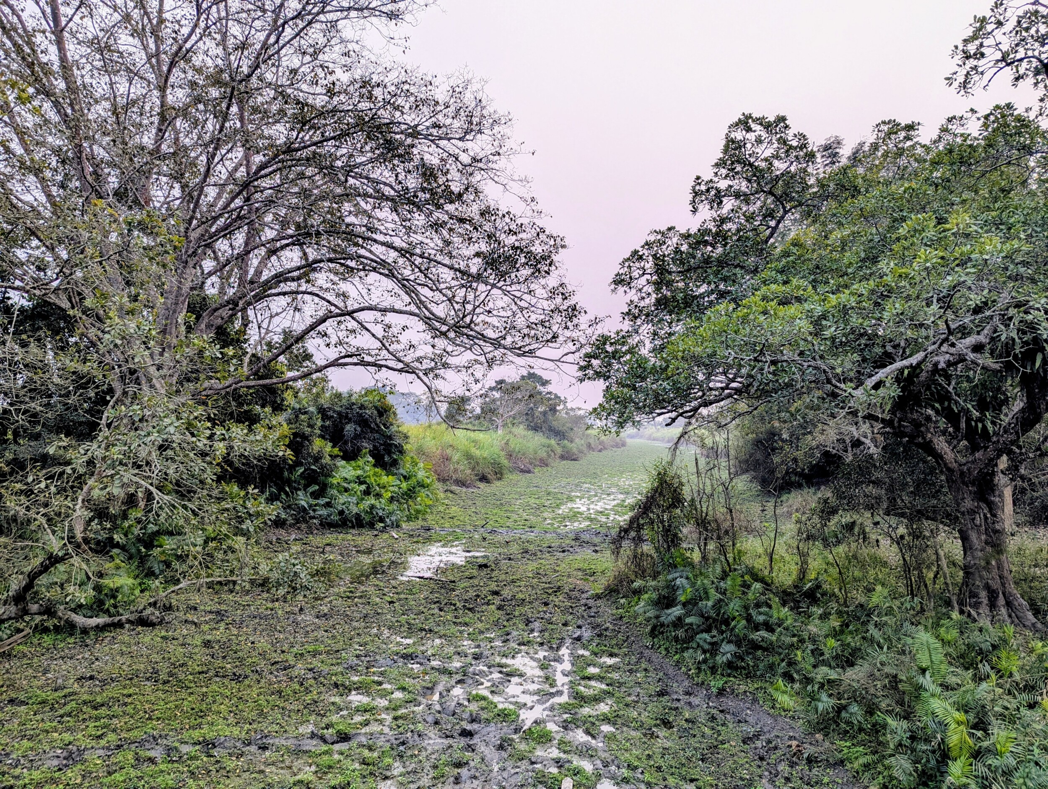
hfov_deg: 71.5
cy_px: 394
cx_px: 524
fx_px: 728
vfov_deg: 56.9
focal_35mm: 24
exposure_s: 1/125
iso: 47
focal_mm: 6.81
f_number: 1.85
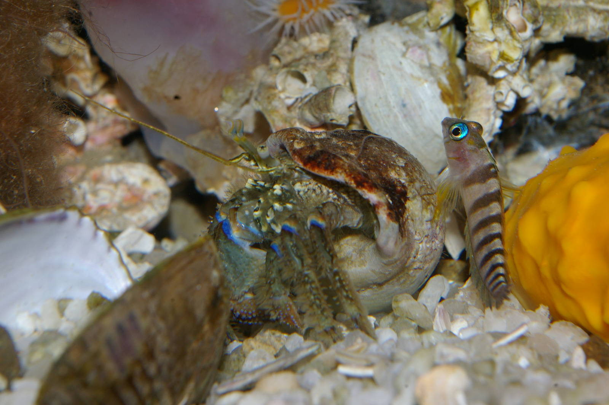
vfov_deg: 16.5
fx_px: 1394
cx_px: 304
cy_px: 202
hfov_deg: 24.6
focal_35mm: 82
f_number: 16
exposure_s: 1/60
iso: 400
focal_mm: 55
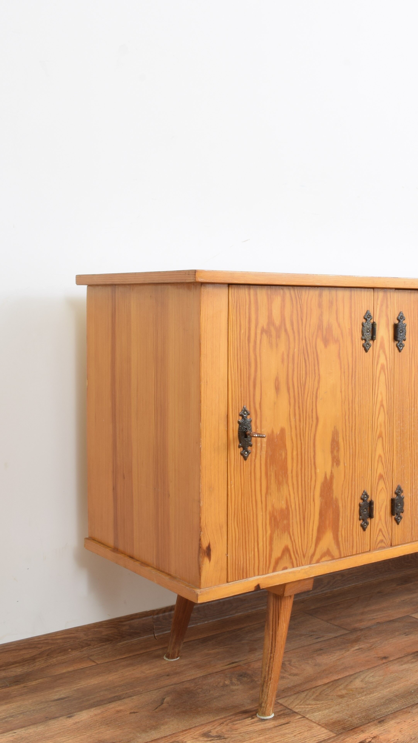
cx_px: 332
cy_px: 364
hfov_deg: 26.6
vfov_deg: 46.4
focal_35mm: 44
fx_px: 867
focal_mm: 18
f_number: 22
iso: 100
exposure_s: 4
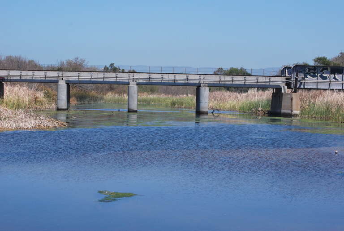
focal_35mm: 82
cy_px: 116
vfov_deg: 16.6
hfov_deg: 24.6
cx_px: 172
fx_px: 789
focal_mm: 55
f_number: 11
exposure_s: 1/500
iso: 400
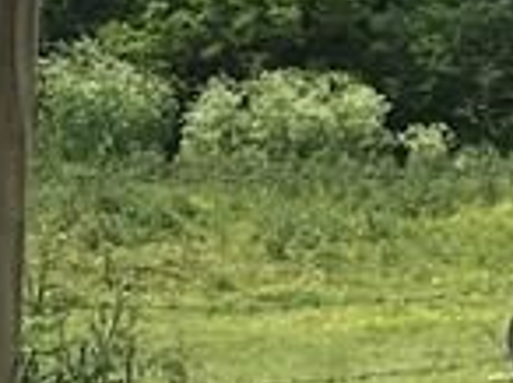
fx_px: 2915
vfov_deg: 7.5
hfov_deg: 9.5
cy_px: 39
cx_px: 966
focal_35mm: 197
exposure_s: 1/3096
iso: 20
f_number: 1.8
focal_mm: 3.99
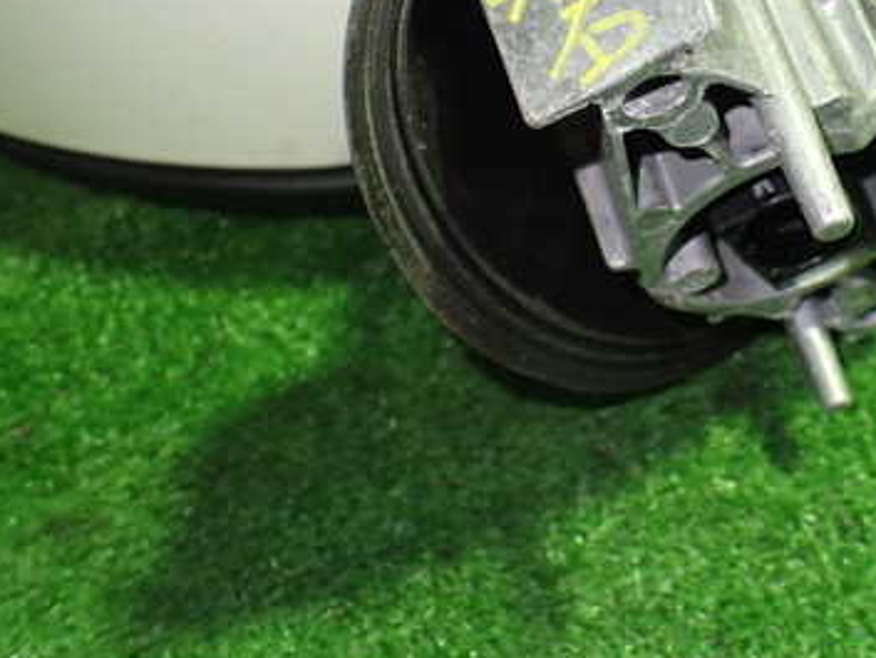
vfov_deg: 27.9
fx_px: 1291
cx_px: 735
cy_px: 112
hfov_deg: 35.9
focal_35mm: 51
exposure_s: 1/100
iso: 800
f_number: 2.3
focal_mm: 5.4
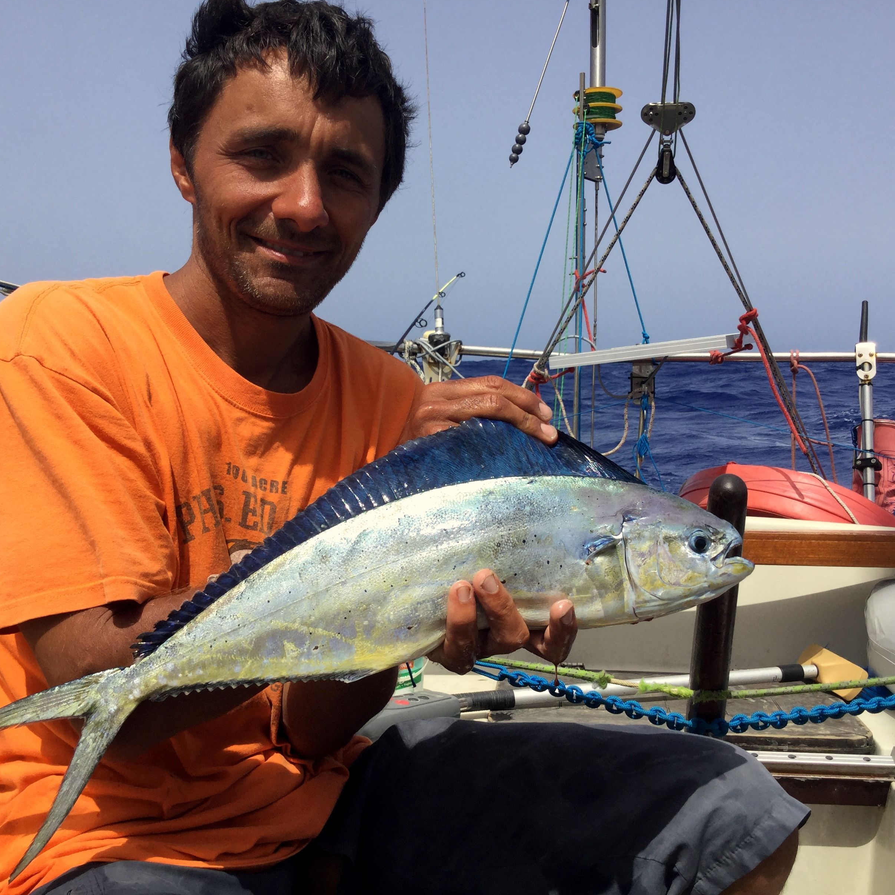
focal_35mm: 37
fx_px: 1082
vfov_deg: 44.9
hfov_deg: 44.9
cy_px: 443
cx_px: 433
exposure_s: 1/1235
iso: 25
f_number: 2.4
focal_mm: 3.3
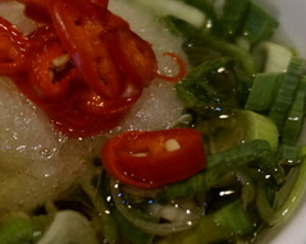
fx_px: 887
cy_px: 118
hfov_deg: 19.2
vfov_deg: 15.7
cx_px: 31
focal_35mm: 98
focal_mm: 26
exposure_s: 1/60
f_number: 4.5
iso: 2000
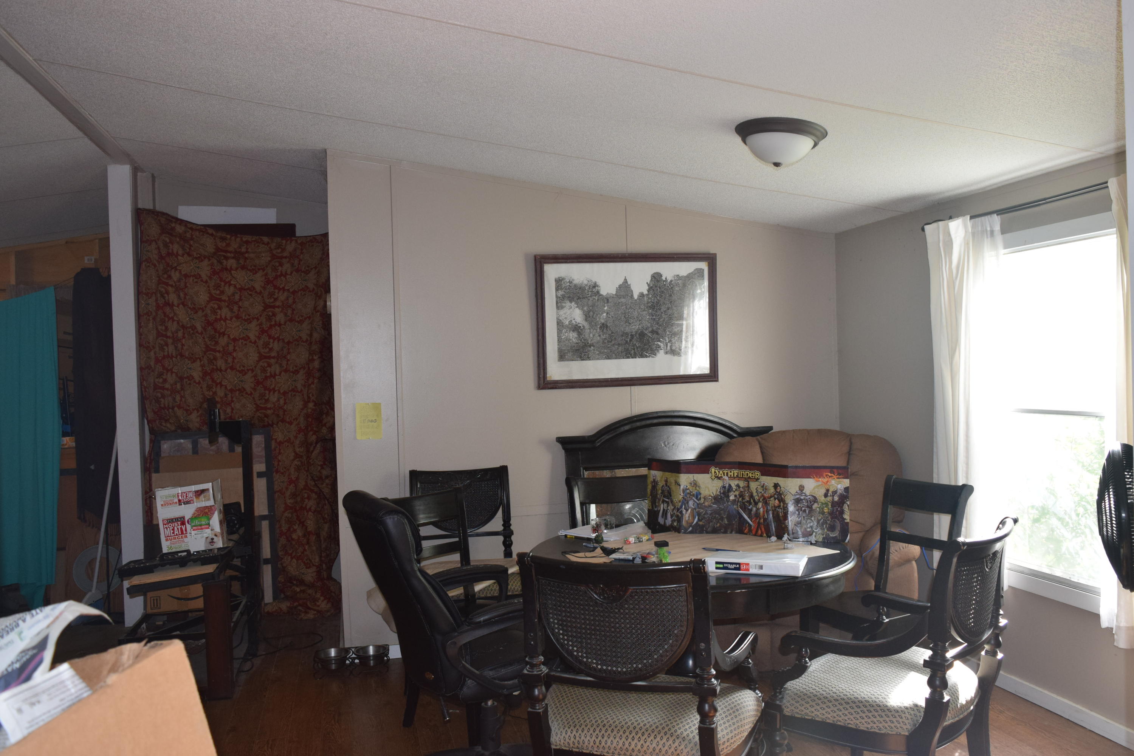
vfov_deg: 43.6
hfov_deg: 61.9
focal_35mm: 30
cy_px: 378
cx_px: 567
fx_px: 945
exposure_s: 1/125
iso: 800
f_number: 5.6
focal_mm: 20
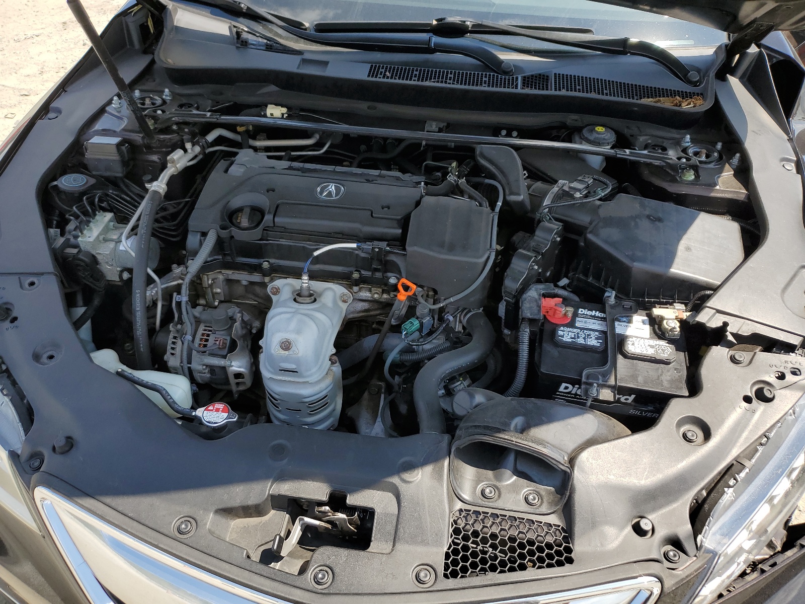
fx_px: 605
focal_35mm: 26
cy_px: 302
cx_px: 402
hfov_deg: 67.3
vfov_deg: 53.1
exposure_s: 1/1429
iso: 50
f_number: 1.5
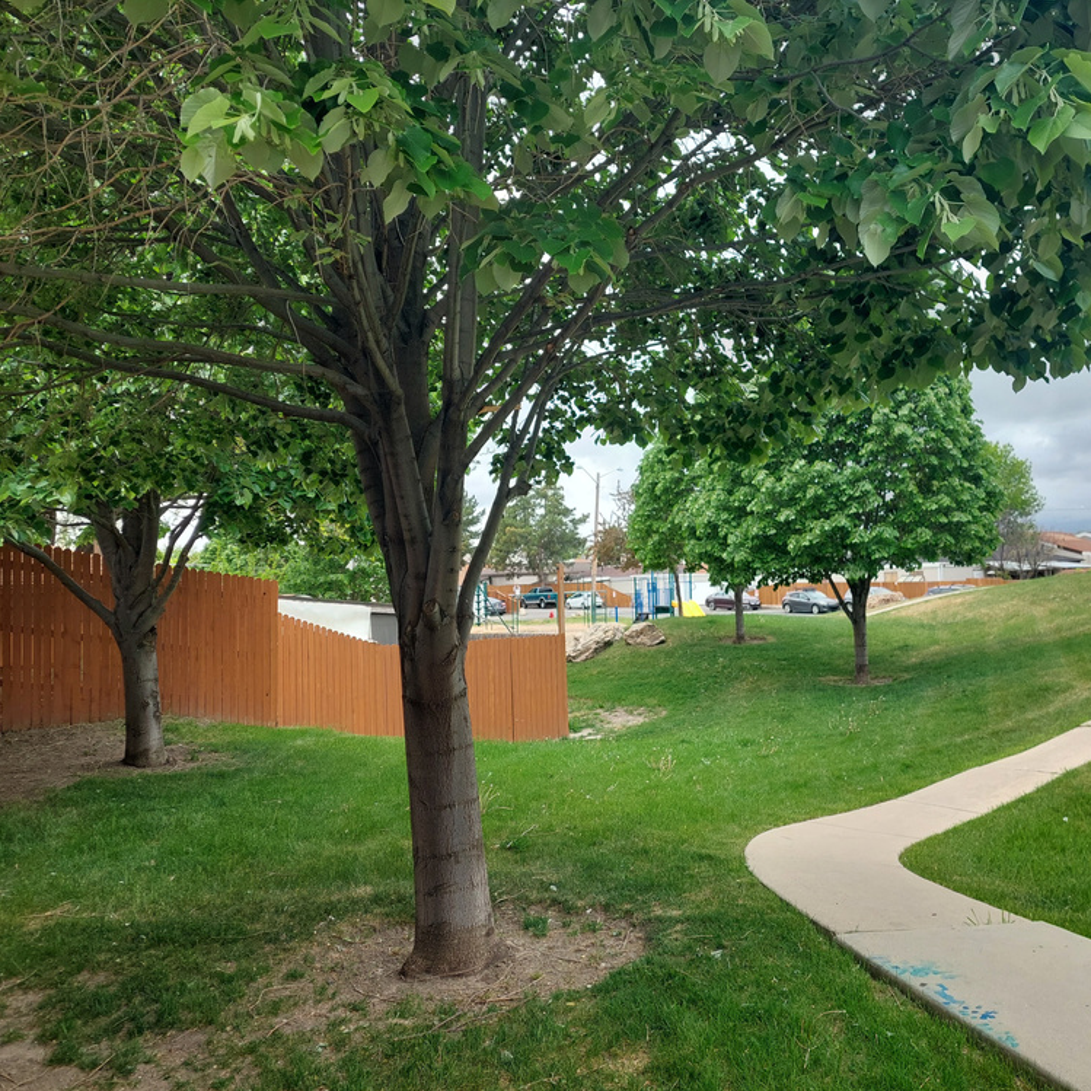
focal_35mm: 29
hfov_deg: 54.9
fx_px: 1034
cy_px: 536
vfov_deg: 55.6
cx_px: 695
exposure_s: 1/504
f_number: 1.8
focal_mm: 5.23
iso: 40
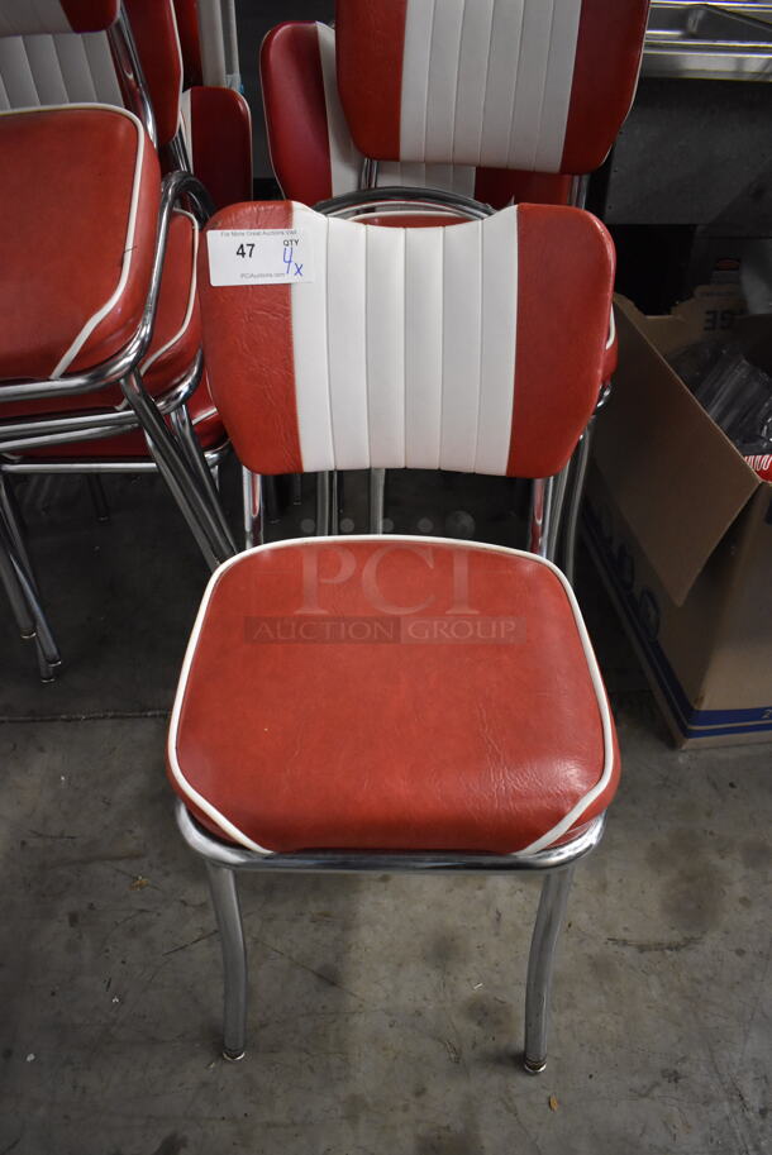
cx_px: 386
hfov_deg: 48.0
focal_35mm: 27
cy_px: 578
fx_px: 867
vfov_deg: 67.3
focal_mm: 18
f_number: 3.5
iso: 2800
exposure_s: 1/125
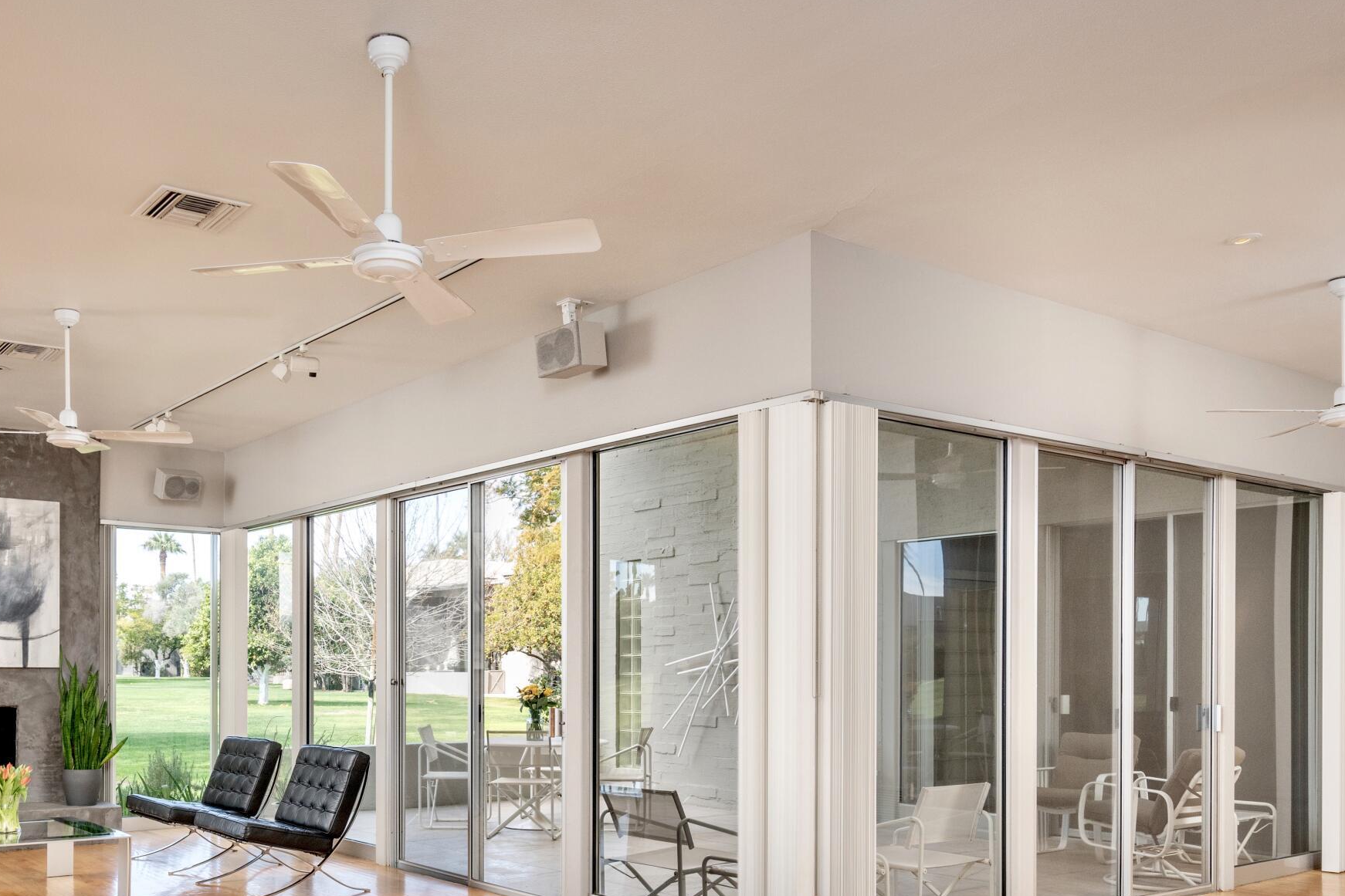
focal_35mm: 31
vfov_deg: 41.0
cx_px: 504
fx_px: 1158
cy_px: 676
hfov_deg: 59.5
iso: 1000
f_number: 8
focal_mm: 18
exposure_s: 1/200
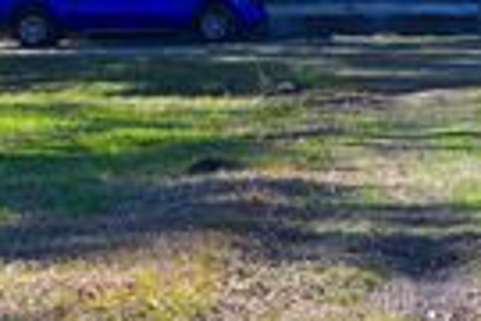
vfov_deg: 7.6
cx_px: 228
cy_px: -119
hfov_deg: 11.5
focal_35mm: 178
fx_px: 2378
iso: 400
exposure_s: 1/400
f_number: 10
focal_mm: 48
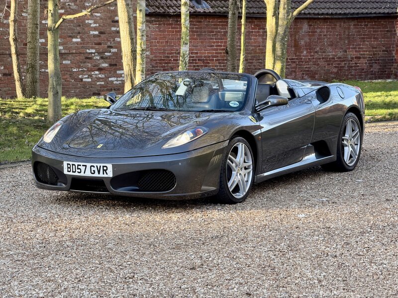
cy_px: 149
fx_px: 1150
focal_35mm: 100
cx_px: 199
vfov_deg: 14.8
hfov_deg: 19.6
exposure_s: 1/121
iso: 80
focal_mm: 16.89
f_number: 2.8
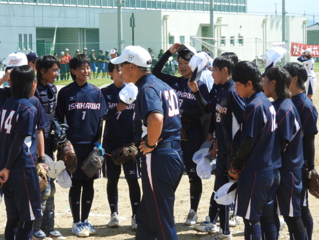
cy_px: 119
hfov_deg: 18.5
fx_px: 977
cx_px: 160
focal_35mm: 106
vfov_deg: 14.0
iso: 100
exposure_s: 1/400
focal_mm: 18.8
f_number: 4.8
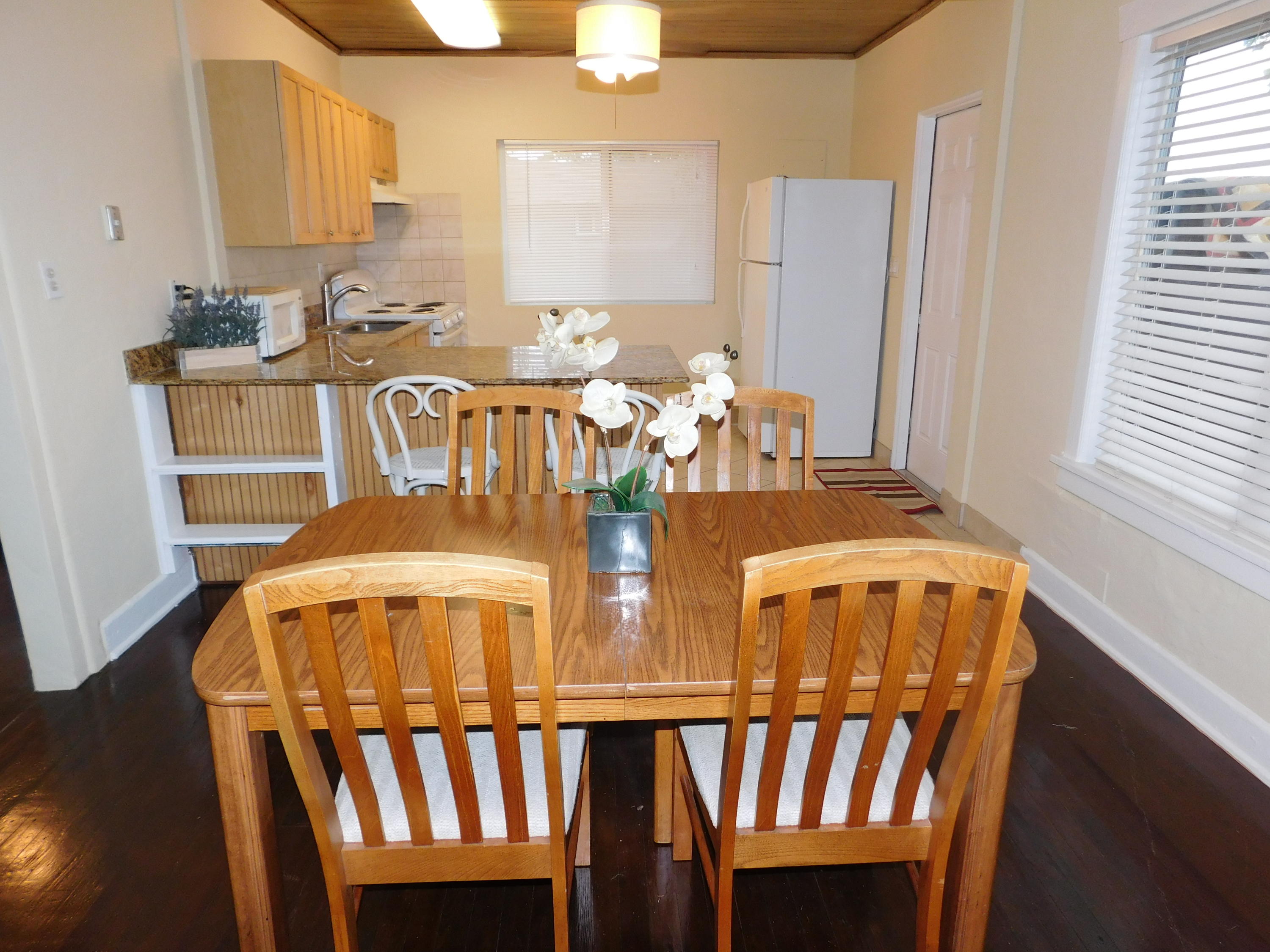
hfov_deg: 73.9
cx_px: 635
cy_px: 476
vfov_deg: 58.9
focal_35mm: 23
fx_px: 844
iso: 200
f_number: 3
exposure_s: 1/30
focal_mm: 4
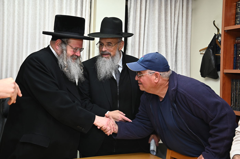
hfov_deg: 42.8
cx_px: 120
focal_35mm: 46
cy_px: 80
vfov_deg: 29.2
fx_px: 306
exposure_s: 1/200
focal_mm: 46
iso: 1600
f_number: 7.1
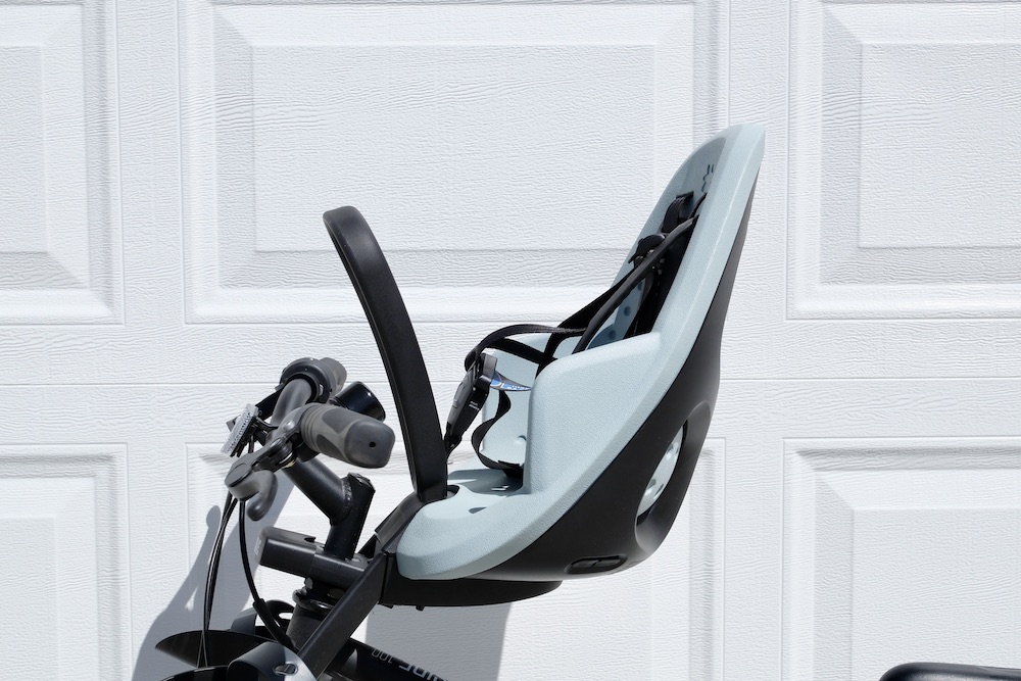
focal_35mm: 45
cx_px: 510
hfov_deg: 43.6
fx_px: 1276
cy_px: 340
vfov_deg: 29.9
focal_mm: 30
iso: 400
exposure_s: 1/2200
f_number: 5.6
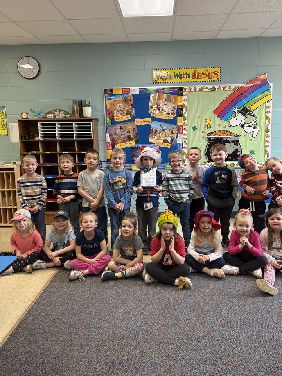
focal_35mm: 29
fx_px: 315
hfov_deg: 48.2
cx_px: 150
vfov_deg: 61.5
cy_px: 170
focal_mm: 5.96
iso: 160
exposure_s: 1/120
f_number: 1.6
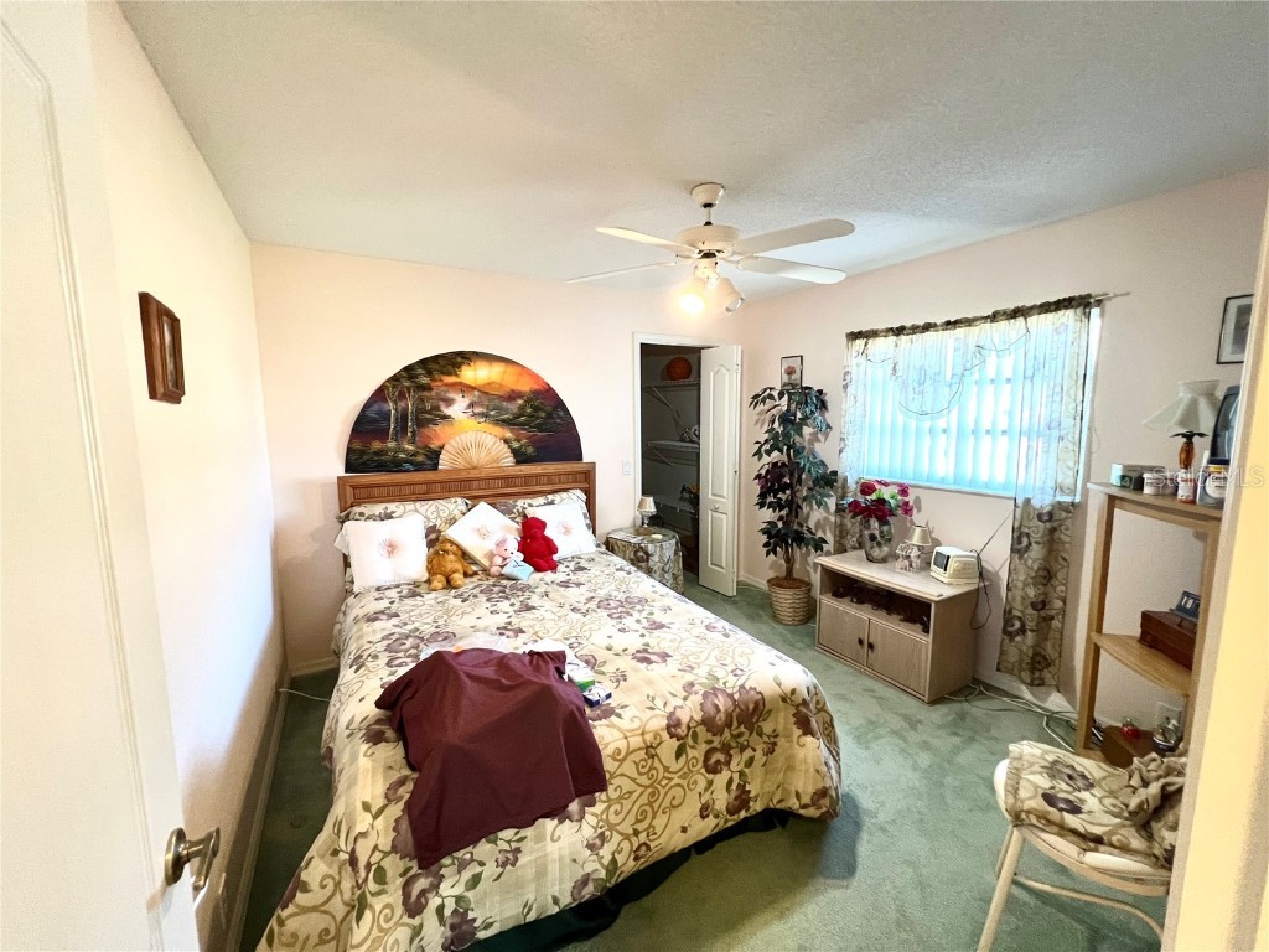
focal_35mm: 13
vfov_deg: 89.9
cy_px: 476
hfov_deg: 106.2
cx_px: 634
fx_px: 477
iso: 250
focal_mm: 1.57
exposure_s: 1/60
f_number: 1.8
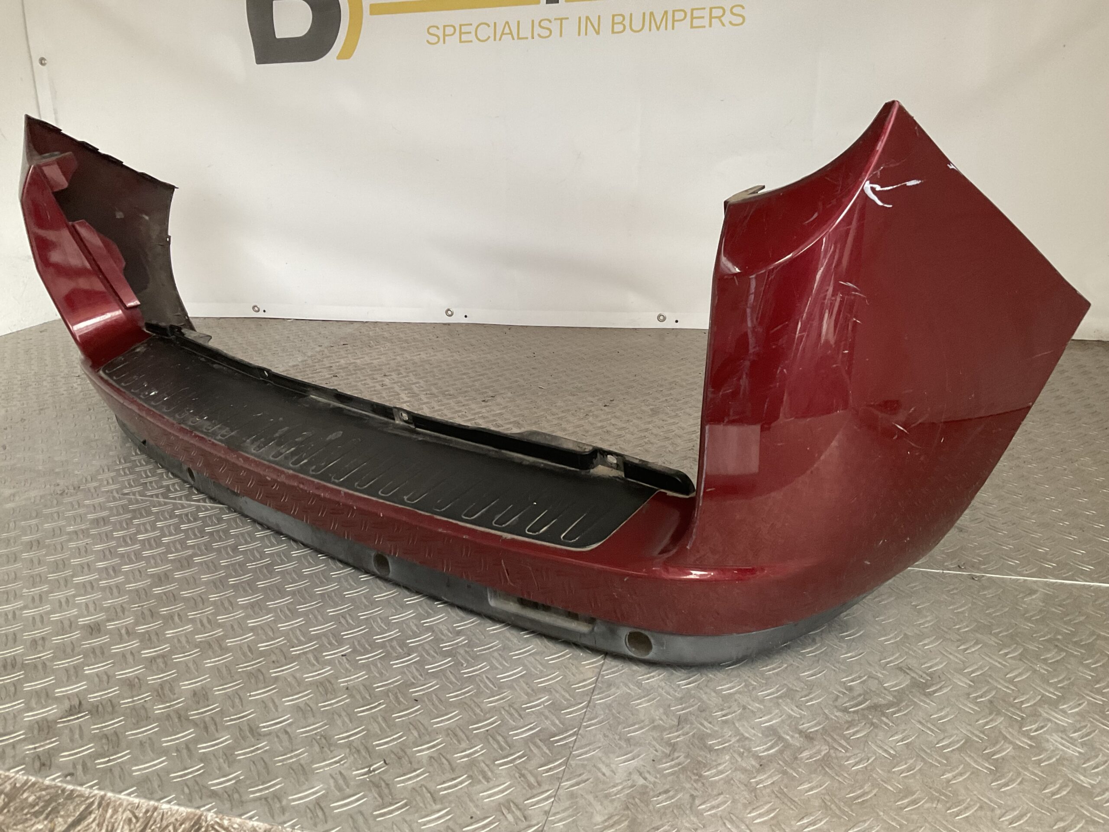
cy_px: 416
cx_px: 554
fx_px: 929
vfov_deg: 48.2
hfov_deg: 61.7
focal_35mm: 29
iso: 100
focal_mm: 3
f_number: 1.8
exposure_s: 1/50
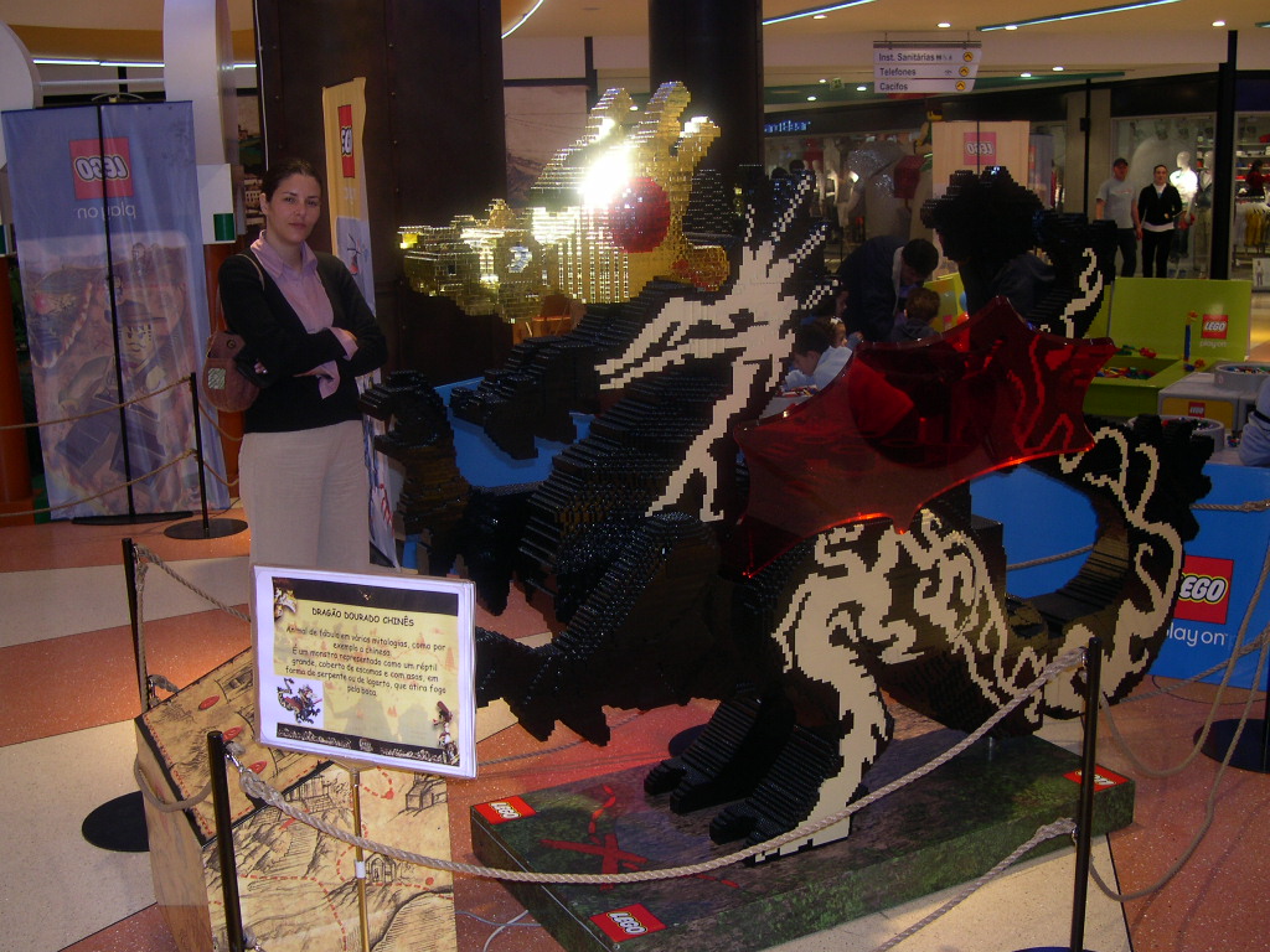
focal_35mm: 38
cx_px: 635
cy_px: 476
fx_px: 1394
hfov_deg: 49.0
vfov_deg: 37.7
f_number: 2.8
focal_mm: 8
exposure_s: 1/60
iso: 100
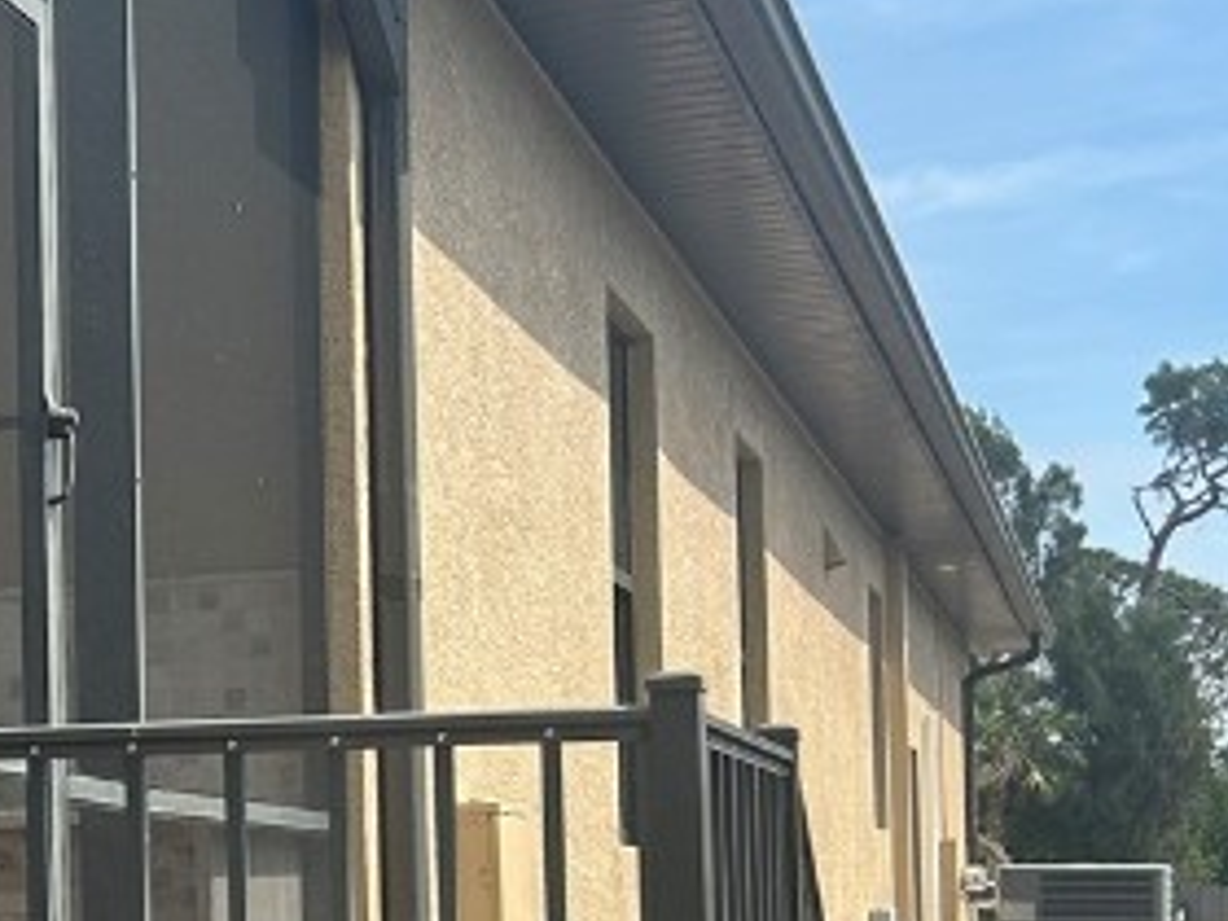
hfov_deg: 19.5
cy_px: 864
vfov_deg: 15.3
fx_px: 3370
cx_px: -241
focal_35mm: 95
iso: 50
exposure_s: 1/3356
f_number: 1.5
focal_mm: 5.7
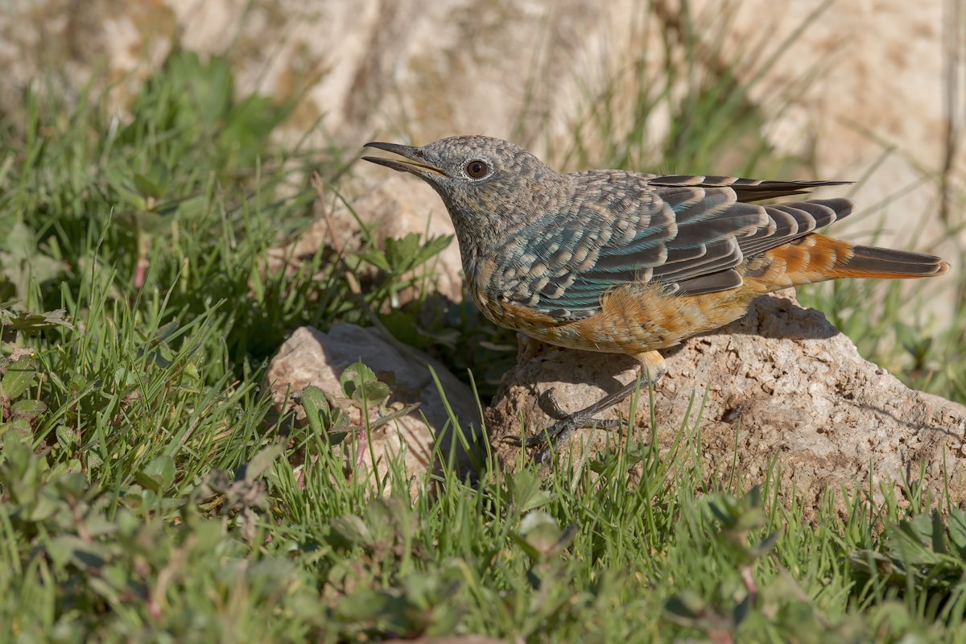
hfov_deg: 4.1
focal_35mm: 500
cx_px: 483
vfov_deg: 2.7
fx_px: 13416
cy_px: 322
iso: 560
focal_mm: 500
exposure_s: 1/2000
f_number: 9
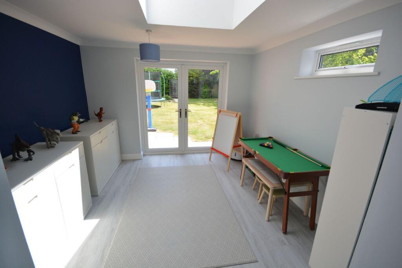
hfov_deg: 100.4
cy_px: 134
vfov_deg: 77.3
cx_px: 201
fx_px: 167
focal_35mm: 15
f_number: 8
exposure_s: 1/250
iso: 400
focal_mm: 10
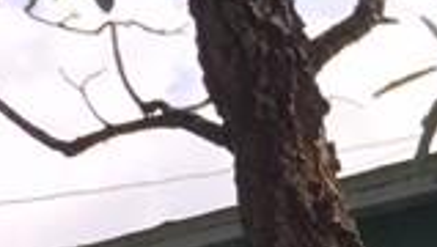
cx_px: 693
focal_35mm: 203
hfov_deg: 10.2
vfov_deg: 5.7
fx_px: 2356
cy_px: 664
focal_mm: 4.15
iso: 32
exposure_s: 1/694
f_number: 2.2
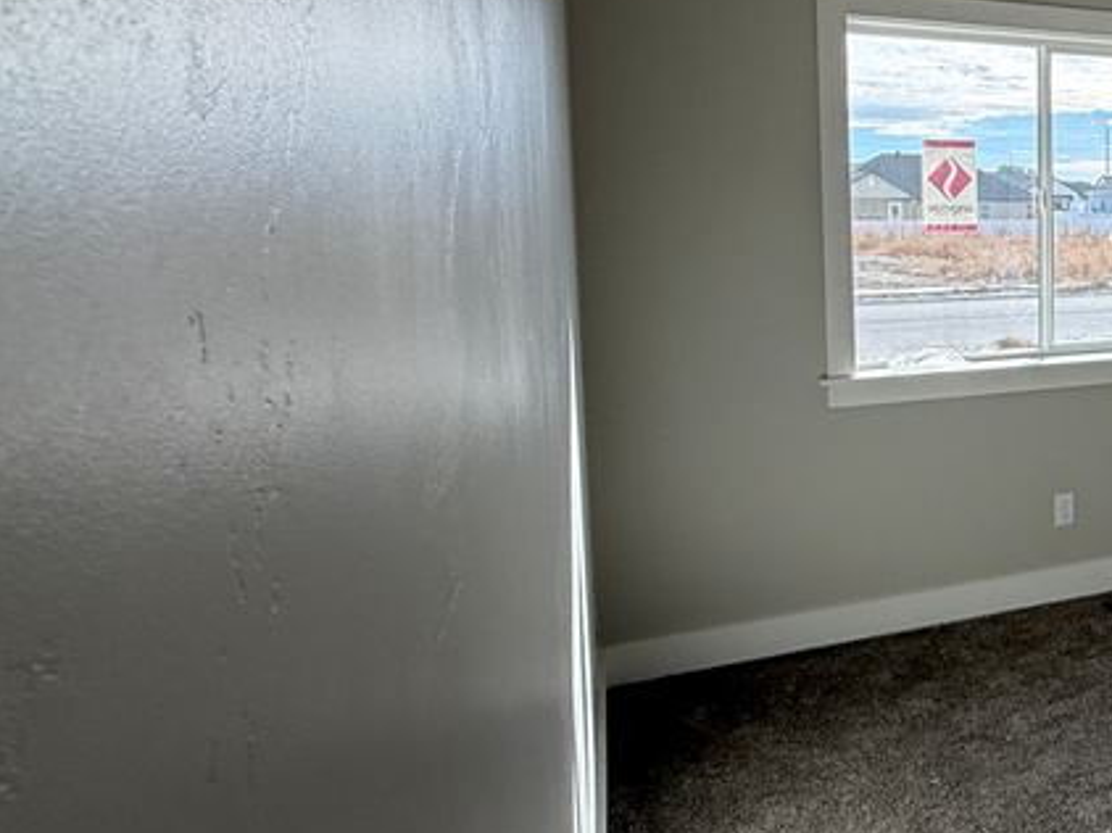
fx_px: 1092
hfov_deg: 42.6
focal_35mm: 34
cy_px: 298
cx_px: 1217
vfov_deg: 41.4
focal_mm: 2.22
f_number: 2.2
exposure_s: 1/424
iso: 64
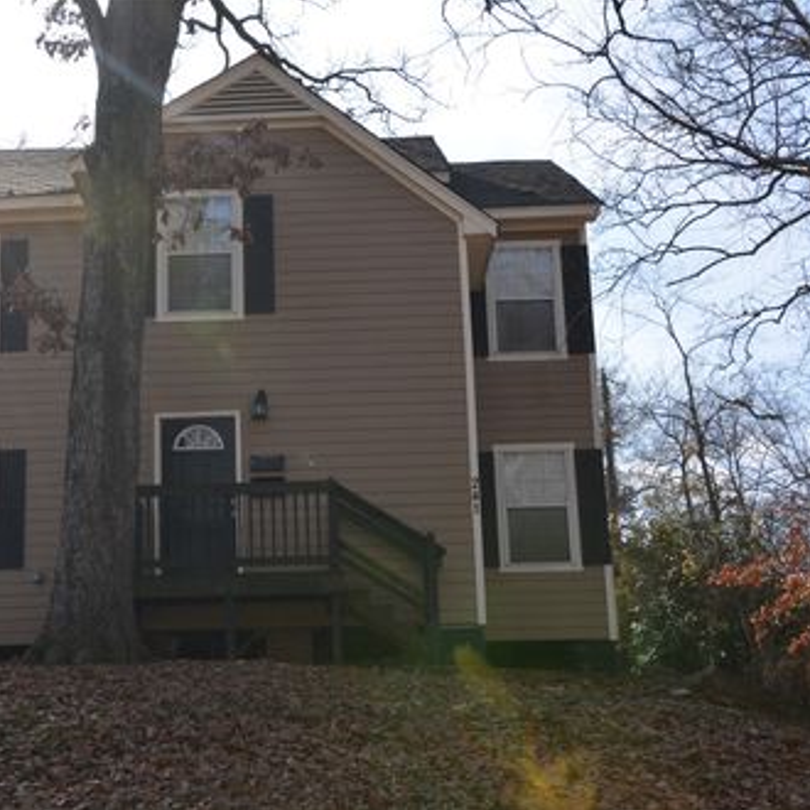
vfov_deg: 31.6
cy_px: 406
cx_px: 275
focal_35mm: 54
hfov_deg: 31.4
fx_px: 1430
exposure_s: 1/200
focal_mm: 28
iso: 100
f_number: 9
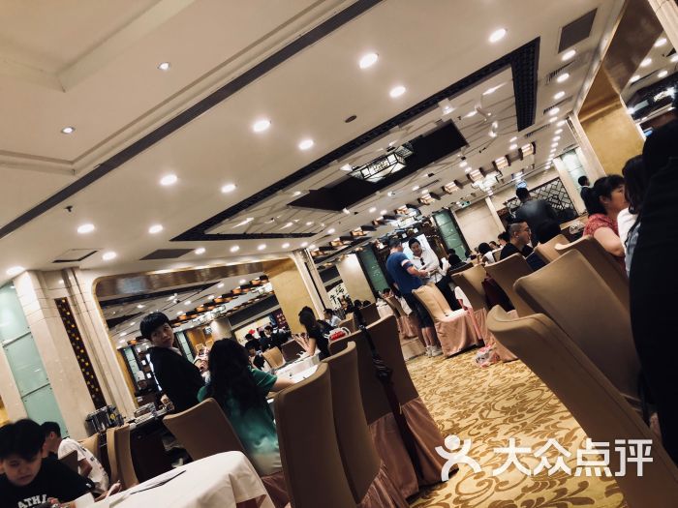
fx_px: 548
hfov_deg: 63.4
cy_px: 254
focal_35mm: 28
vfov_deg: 49.7
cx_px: 339
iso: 40
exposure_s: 1/20
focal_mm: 4
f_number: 1.8
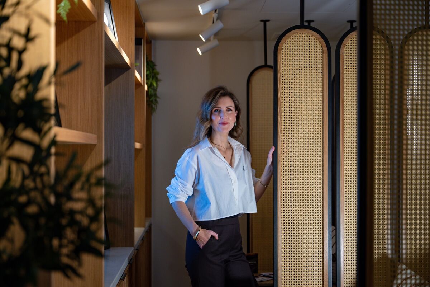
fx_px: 693
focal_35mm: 58
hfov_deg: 34.5
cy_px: 144
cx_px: 215
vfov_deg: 23.4
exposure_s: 1/125
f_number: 3.2
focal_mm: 58
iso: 1000
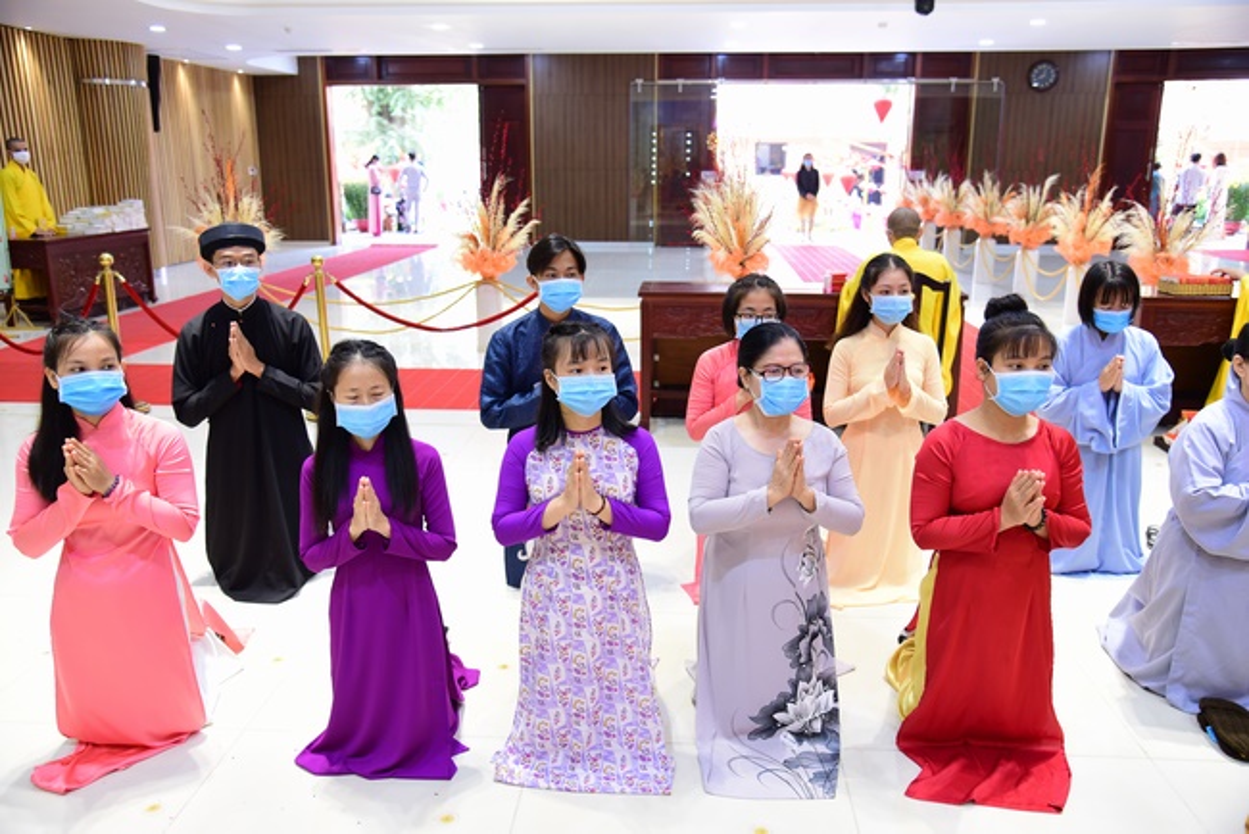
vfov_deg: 43.6
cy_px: 417
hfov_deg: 61.9
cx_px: 624
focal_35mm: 30
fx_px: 1041
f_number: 4
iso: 1000
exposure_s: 1/50
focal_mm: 30
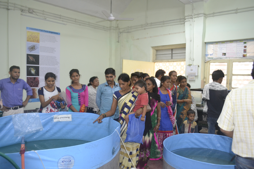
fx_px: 190
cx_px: 127
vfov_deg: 47.9
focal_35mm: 27
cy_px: 84
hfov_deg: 67.4
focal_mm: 18
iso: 1250
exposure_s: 1/60
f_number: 3.5
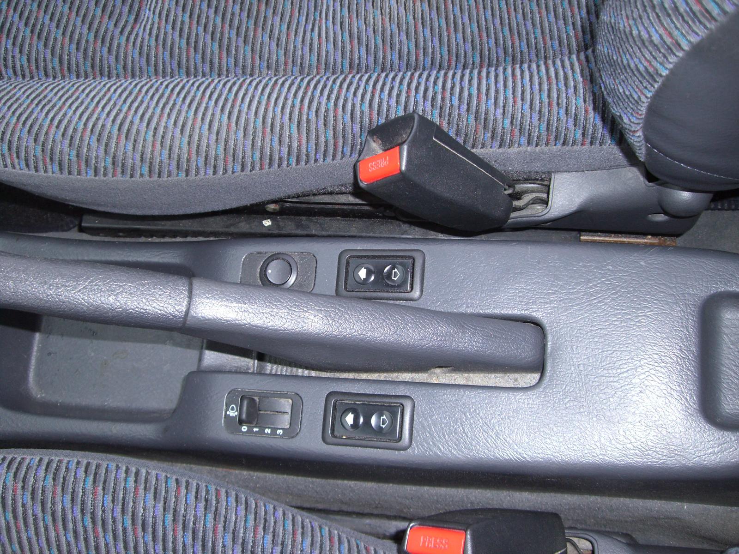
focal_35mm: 38
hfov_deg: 49.0
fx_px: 811
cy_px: 277
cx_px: 370
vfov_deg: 37.7
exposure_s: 1/60
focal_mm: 6.2
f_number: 2.7
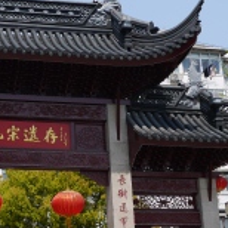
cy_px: 124
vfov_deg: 22.5
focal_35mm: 77
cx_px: 21
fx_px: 574
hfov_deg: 21.9
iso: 160
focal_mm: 15
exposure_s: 1/500
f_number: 8
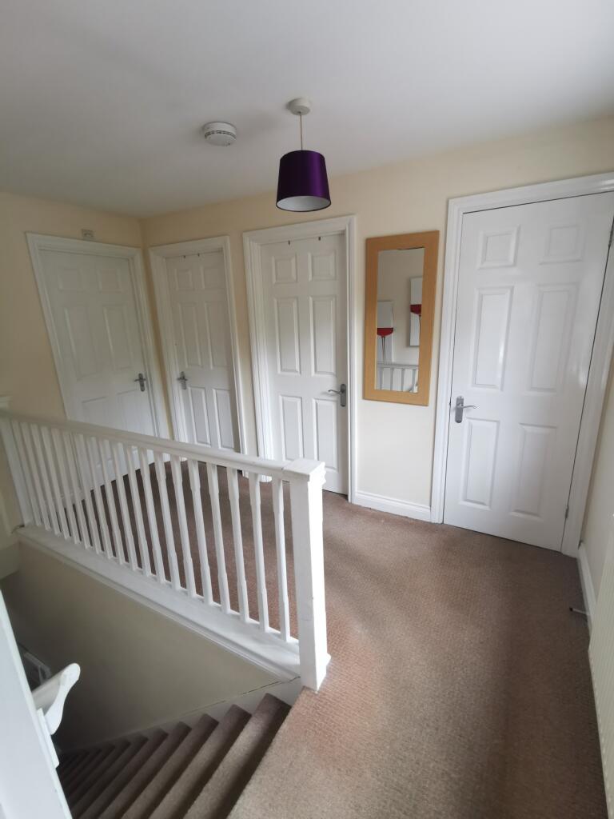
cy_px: 410
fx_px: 378
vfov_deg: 94.5
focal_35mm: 16
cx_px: 307
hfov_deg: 78.1
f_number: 2.2
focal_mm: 2.35
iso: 200
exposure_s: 1/50
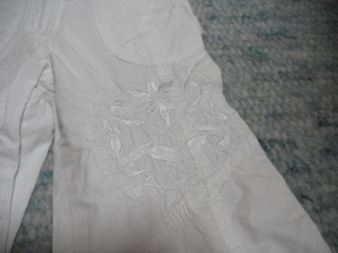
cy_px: 126
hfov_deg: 71.6
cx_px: 169
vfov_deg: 56.8
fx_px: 234
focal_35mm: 24
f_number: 2.9
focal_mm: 4.1
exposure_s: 1/30
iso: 120
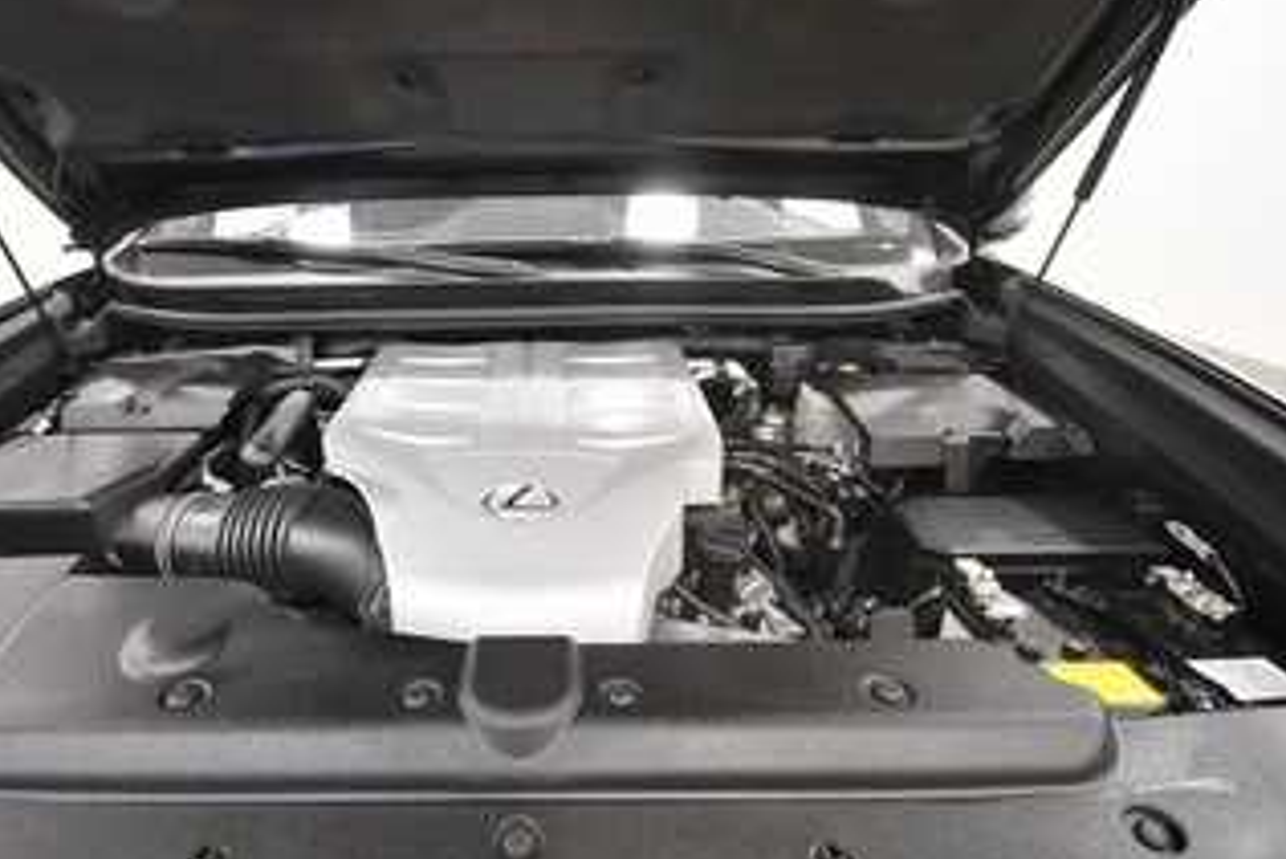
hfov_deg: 86.3
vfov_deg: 64.6
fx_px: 679
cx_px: 545
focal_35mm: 19
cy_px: 446
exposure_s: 1/125
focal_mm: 10
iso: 1800
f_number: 4.5
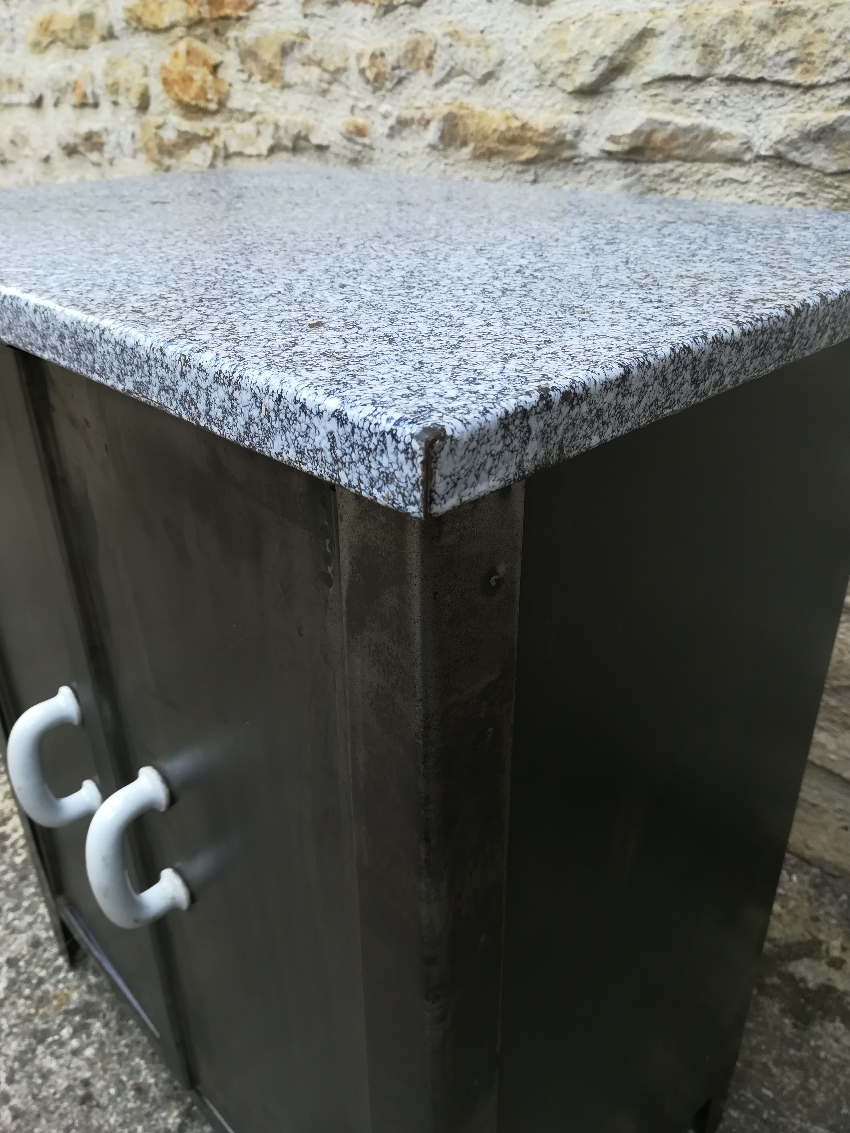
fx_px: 851
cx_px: 425
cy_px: 566
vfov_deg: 67.3
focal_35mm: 26
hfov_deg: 53.1
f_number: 2.2
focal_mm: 3.83
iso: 50
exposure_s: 1/120
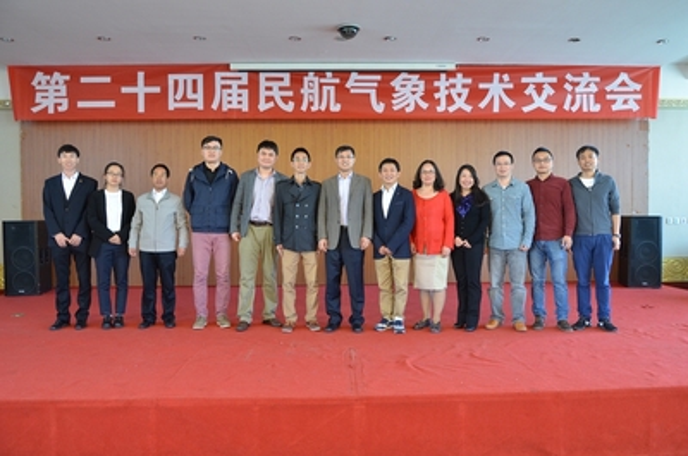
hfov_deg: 67.5
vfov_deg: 47.7
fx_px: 515
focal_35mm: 27
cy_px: 228
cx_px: 344
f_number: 5
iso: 800
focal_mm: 18
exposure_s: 1/20
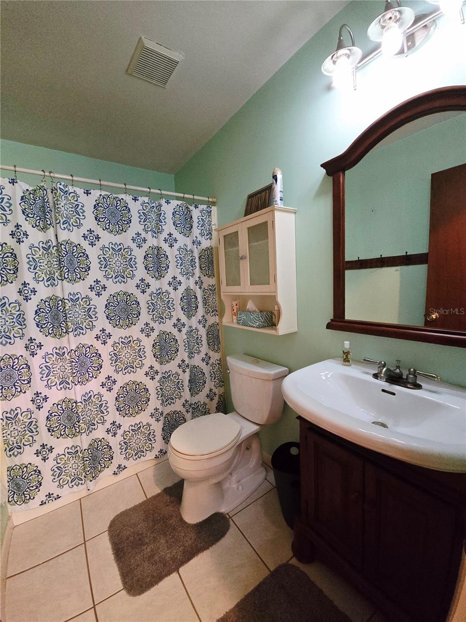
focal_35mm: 13
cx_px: 233
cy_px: 311
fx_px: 233
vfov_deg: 106.2
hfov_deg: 89.9
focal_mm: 2.2
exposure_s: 1/40
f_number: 2.2
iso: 1250
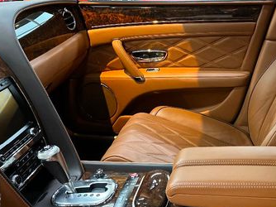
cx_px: 178
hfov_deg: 40.9
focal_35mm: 46
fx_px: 367
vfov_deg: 31.3
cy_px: 74
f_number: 1.78
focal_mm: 6.86
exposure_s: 1/60
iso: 800
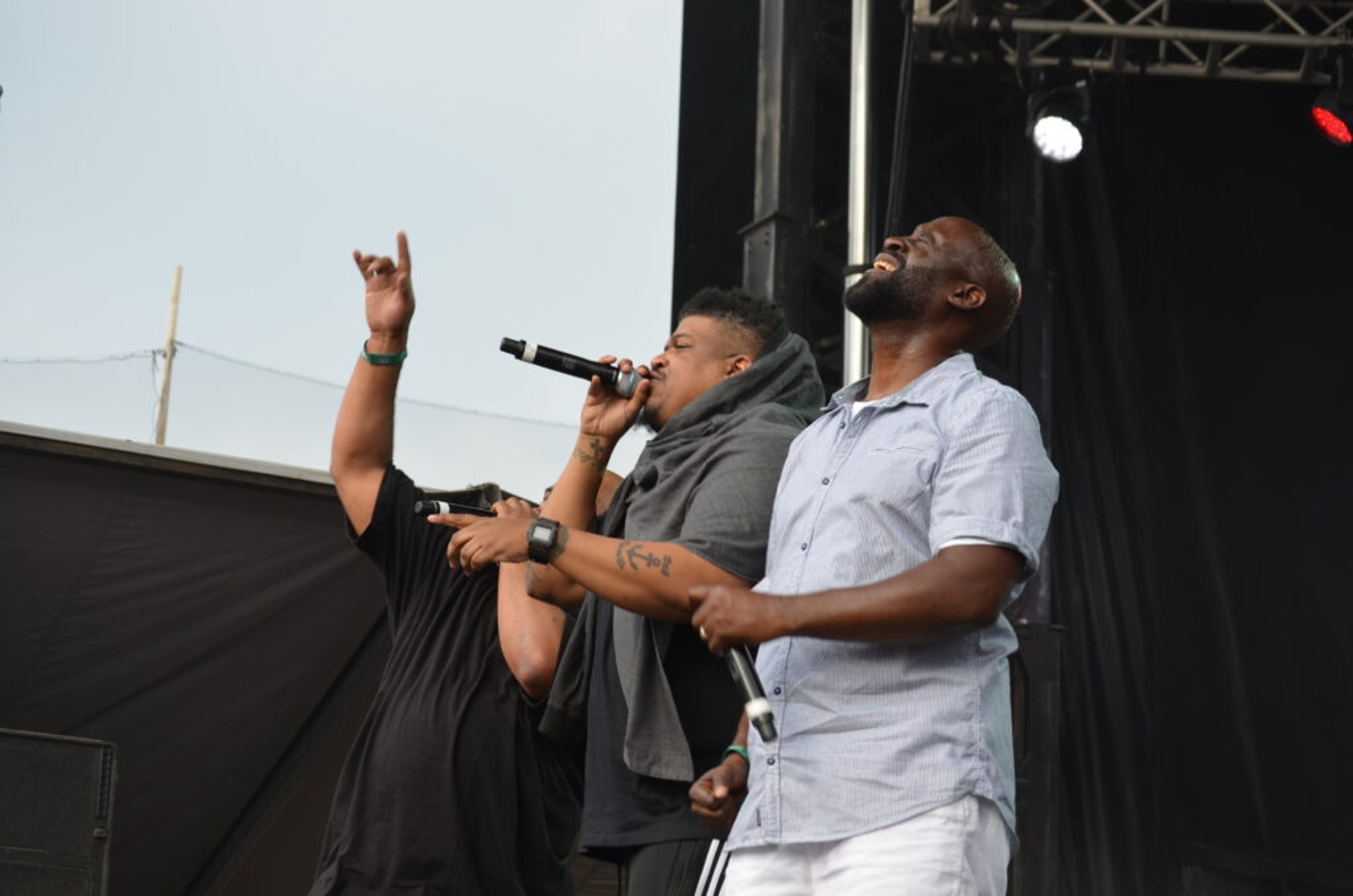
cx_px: 676
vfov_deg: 16.5
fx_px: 3094
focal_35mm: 82
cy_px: 448
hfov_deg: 24.7
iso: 200
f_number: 6.3
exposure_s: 1/160
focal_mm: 55
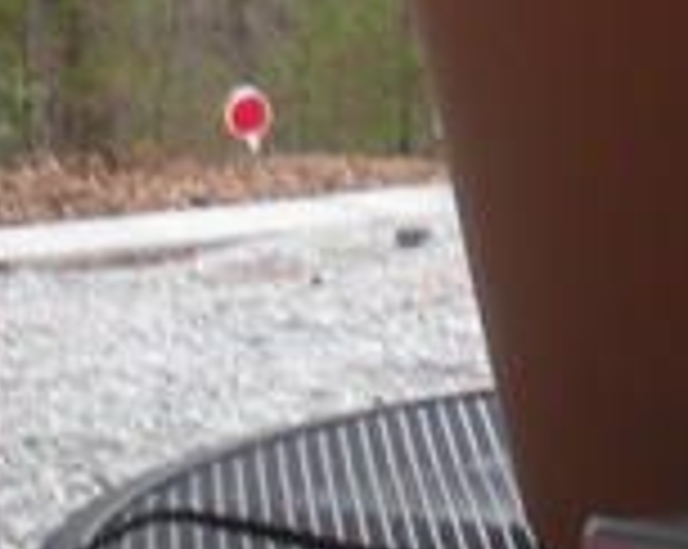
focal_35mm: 207
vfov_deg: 7.4
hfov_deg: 9.1
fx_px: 4210
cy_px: -214
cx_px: 1075
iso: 113
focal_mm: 6.3
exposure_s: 1/55.5
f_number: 3.5
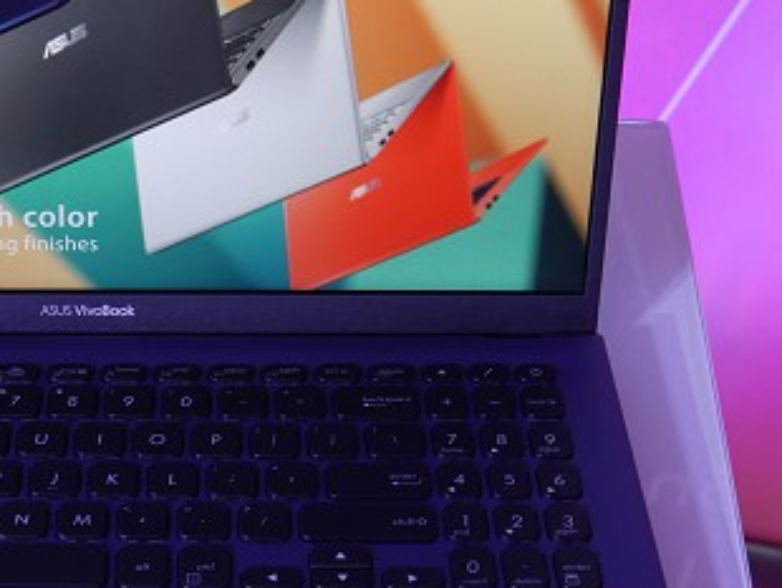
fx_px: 2103
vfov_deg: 15.9
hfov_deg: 20.7
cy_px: 329
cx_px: 98
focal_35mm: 93
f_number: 4.5
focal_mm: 20
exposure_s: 1/60
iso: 640
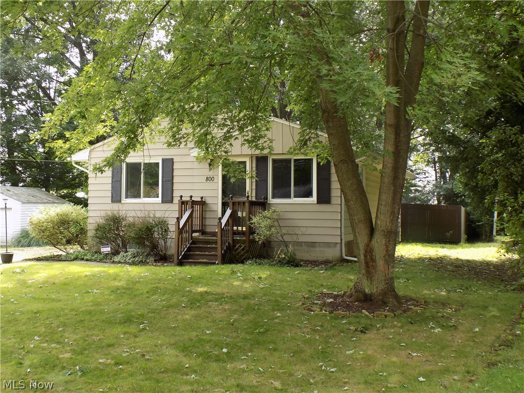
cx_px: 262
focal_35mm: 37
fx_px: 560
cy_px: 196
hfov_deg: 50.1
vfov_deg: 38.7
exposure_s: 1/100
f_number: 3.5
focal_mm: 6.6
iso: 80
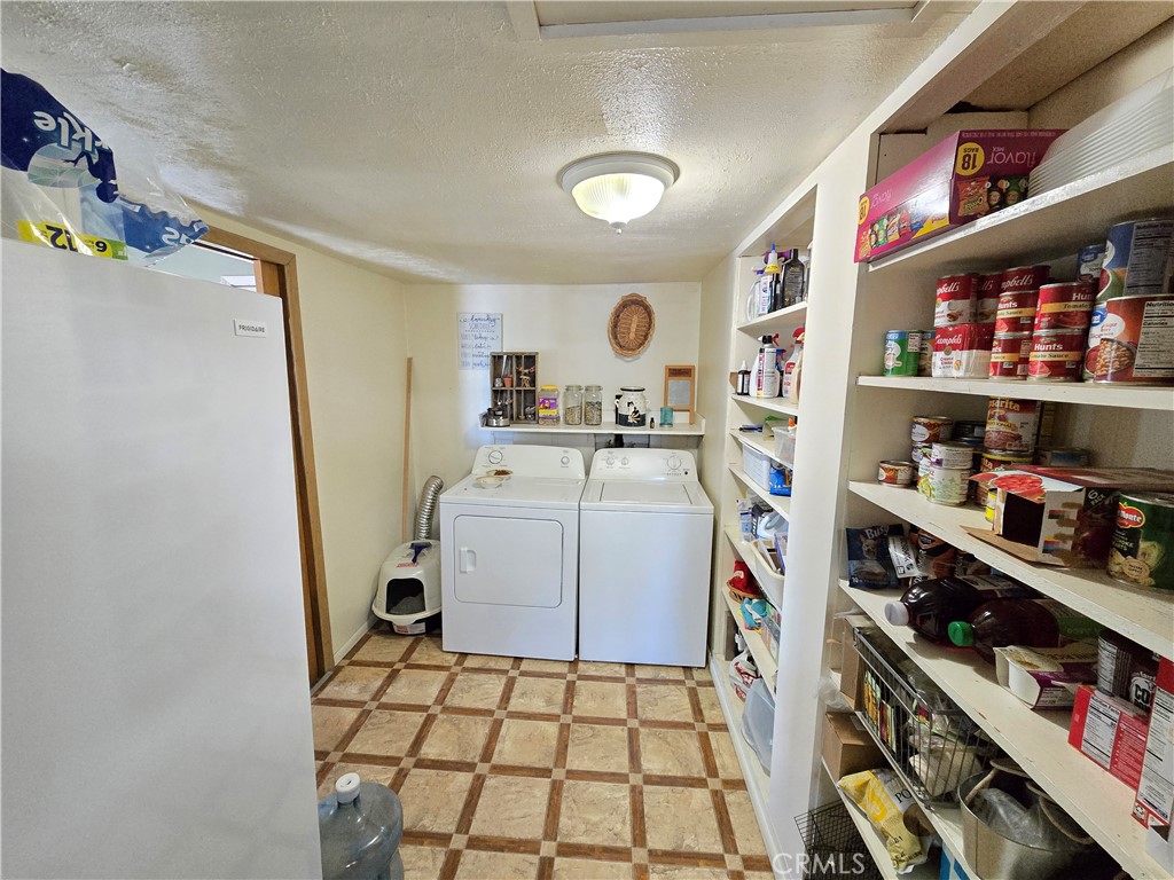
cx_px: 587
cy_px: 440
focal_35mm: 13
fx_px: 441
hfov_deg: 106.2
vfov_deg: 89.9
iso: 1000
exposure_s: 1/60
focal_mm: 2.2
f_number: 2.2
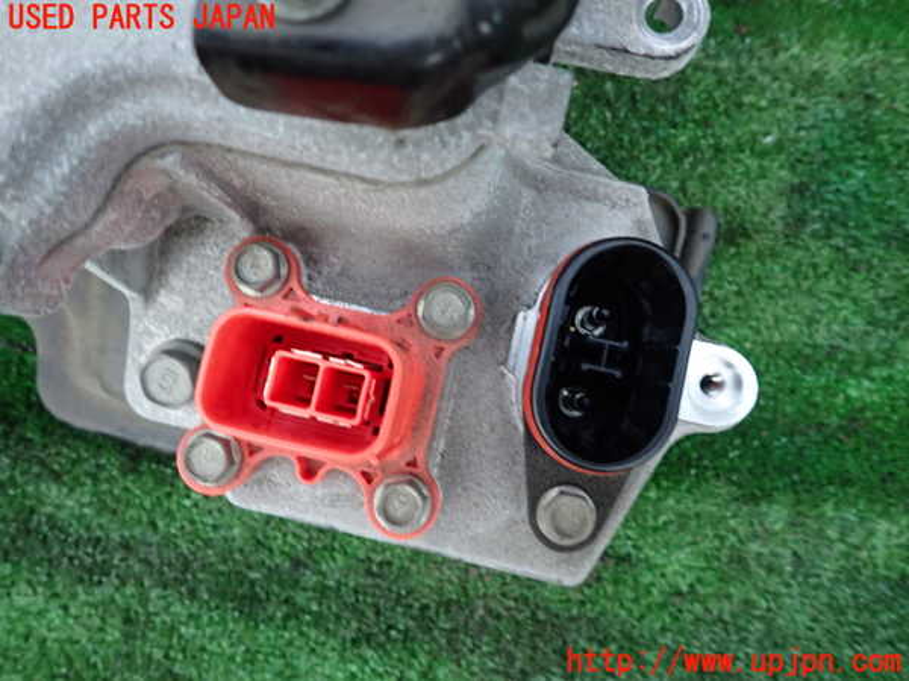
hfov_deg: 69.4
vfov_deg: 54.9
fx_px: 656
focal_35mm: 25
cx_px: 454
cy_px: 340
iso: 500
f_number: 2
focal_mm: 4.5
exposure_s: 1/30
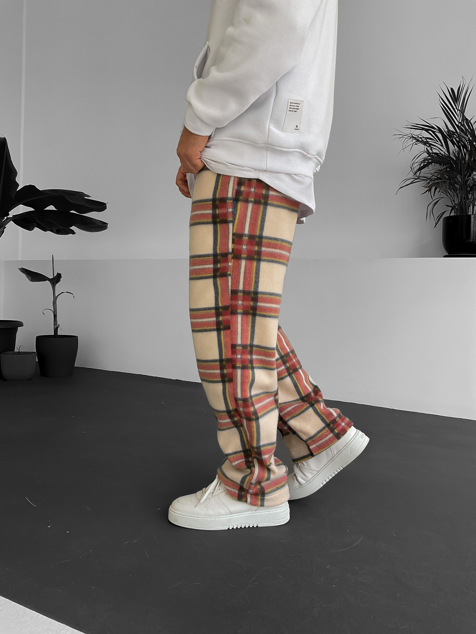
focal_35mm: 29
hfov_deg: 48.2
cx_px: 238
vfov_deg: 61.7
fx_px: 532
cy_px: 317
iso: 32
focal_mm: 3
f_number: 1.8
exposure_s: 1/120
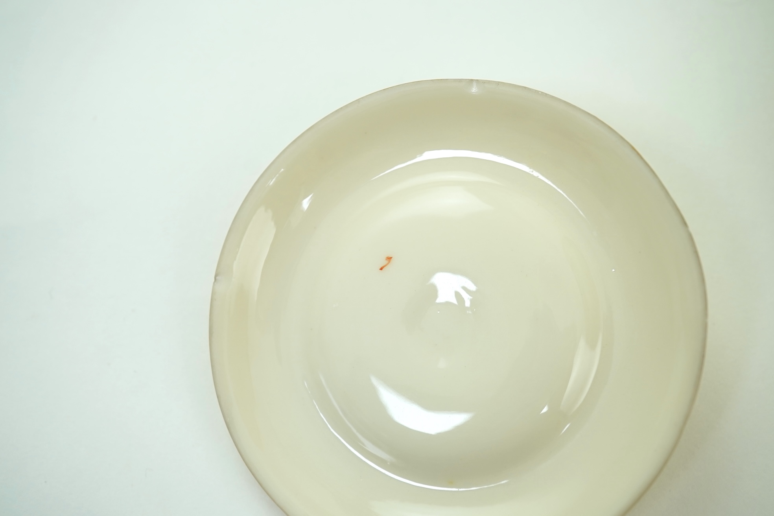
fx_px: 967
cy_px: 258
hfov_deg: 43.6
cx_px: 387
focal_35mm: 45
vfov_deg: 29.9
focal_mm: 30
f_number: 9
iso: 250
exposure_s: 1/50
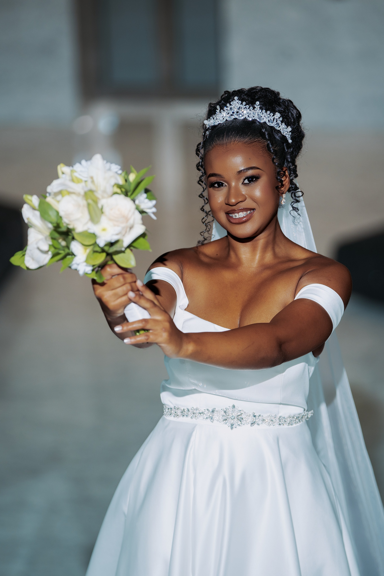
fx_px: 2640
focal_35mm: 165
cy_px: 288
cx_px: 192
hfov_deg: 8.3
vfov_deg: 12.5
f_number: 2.8
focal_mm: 165
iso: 250
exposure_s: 1/160
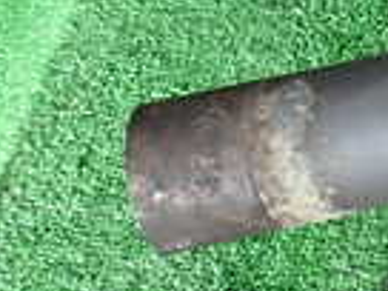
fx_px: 1233
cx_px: 796
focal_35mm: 110
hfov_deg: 14.5
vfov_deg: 13.2
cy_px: -29
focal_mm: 4.5
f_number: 2.8
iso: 100
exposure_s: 1/125
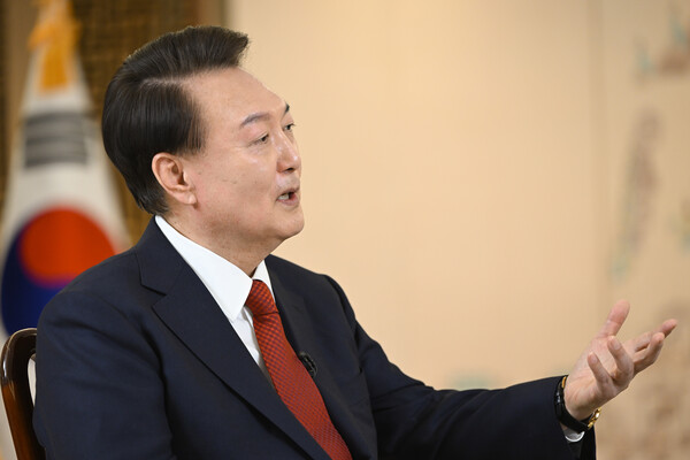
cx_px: 345
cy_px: 230
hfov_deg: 10.3
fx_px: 3833
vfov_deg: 6.9
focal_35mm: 200
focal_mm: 200
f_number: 3.5
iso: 1250
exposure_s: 1/320
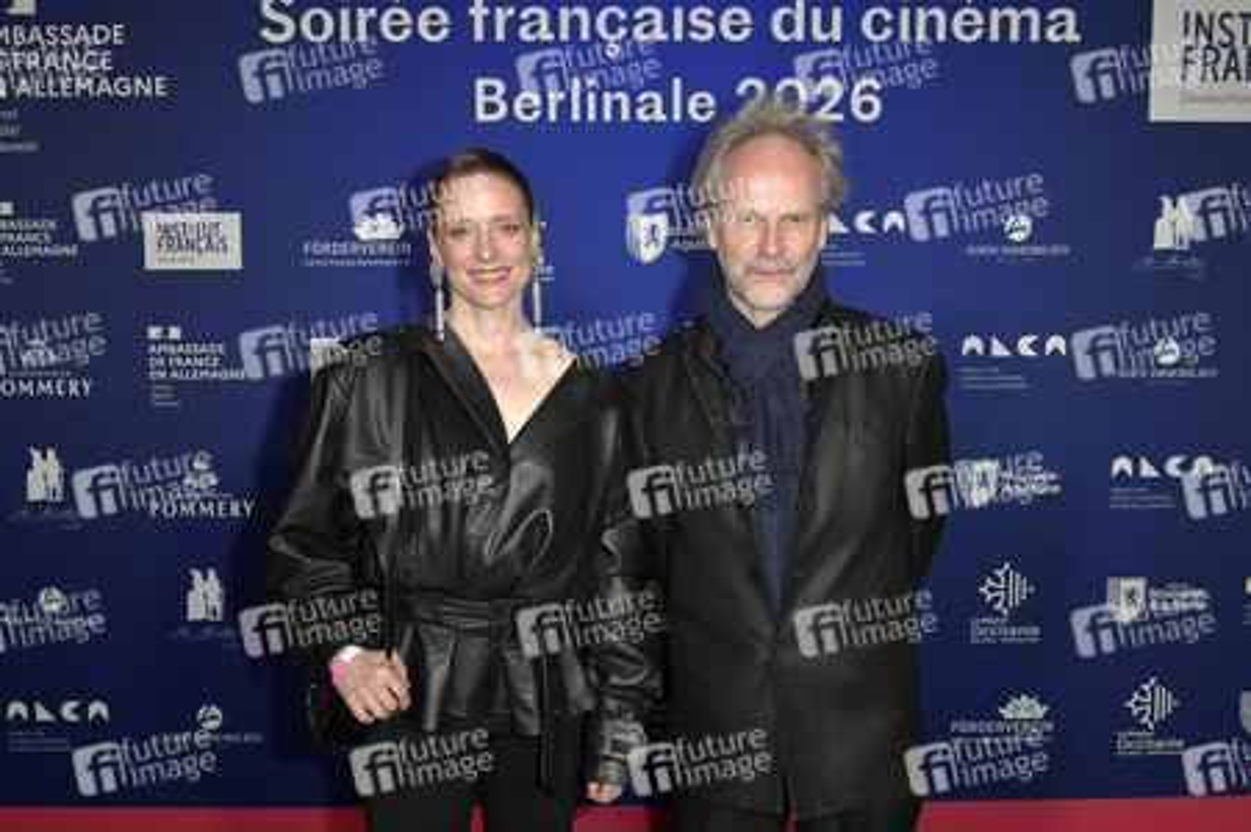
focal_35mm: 31
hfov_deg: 60.3
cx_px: 626
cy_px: 416
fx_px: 1076
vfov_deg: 42.3
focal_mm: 31
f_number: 5.6
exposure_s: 1/250
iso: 2000
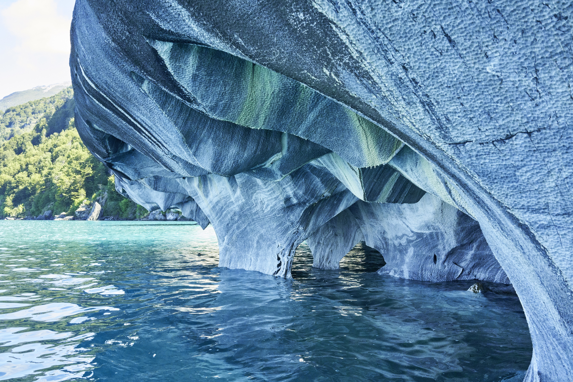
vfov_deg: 37.9
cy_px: 191
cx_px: 286
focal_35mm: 35
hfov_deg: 54.4
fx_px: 557
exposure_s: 1/640
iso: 6400
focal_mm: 35
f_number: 11
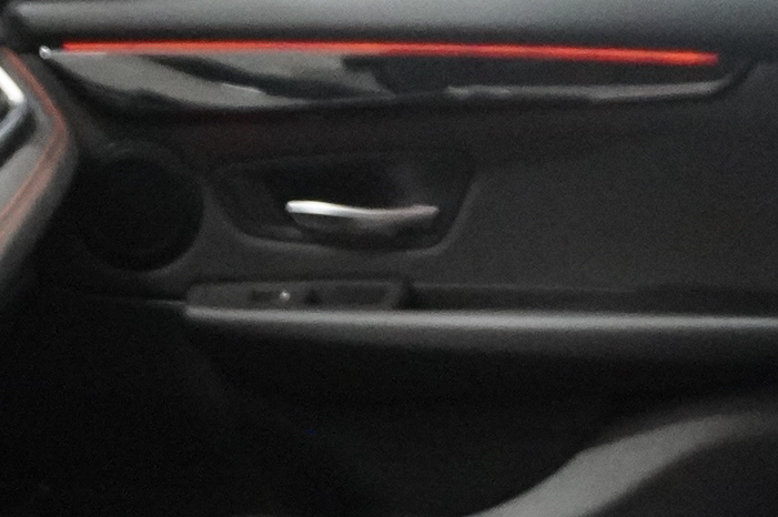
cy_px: 849
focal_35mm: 103
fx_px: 2224
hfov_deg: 19.1
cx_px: -60
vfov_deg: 12.4
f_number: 3.5
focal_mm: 16
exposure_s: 1/125
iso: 6400
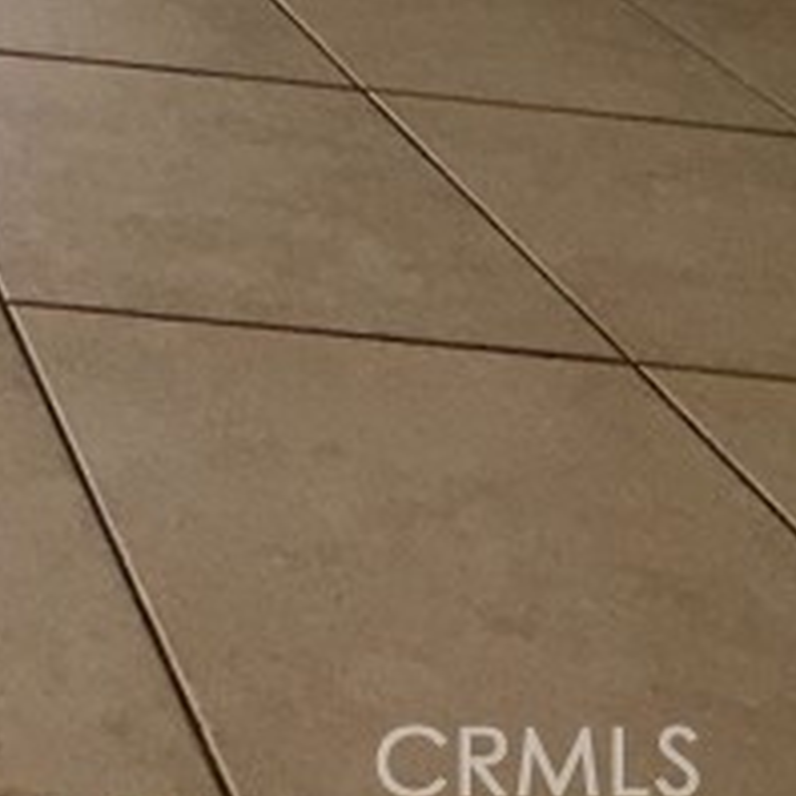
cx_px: -350
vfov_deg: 18.9
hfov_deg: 22.7
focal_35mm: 64
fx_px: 1665
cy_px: -722
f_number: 2.2
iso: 40
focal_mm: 2.22
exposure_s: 1/122
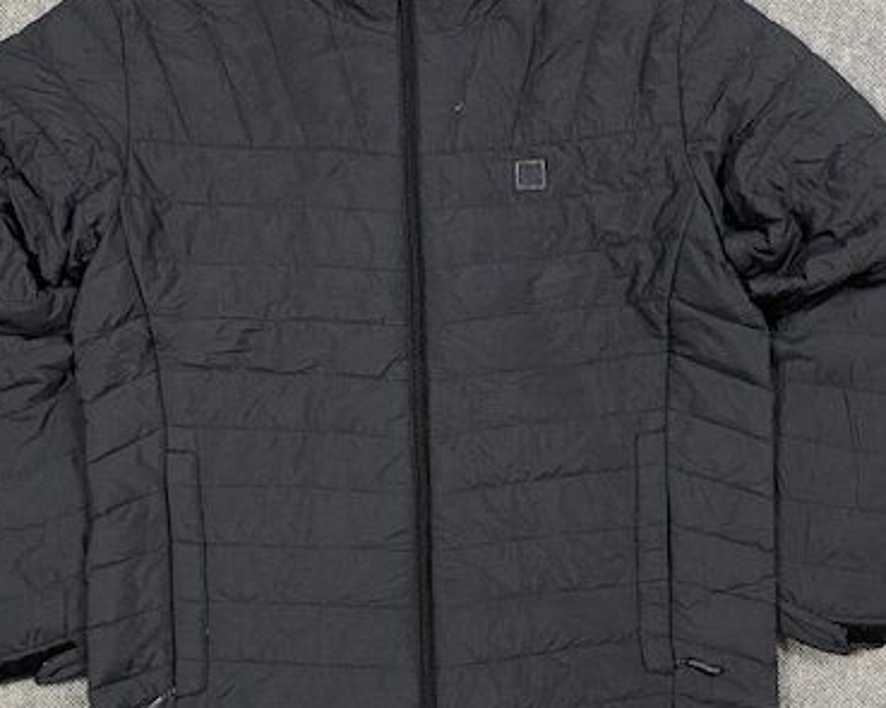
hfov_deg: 54.2
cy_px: 341
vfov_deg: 44.5
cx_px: 427
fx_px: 865
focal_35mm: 33
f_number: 1.8
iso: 80
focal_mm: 4.25
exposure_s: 1/50
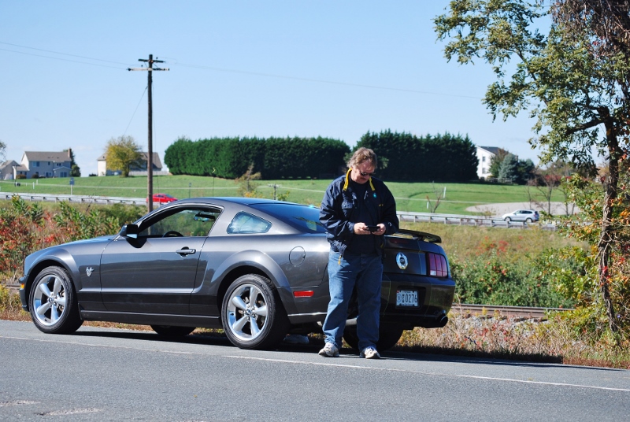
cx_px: 315
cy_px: 211
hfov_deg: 20.6
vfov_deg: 13.9
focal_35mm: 99
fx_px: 1735
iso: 180
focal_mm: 66
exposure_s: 1/500
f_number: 5.6
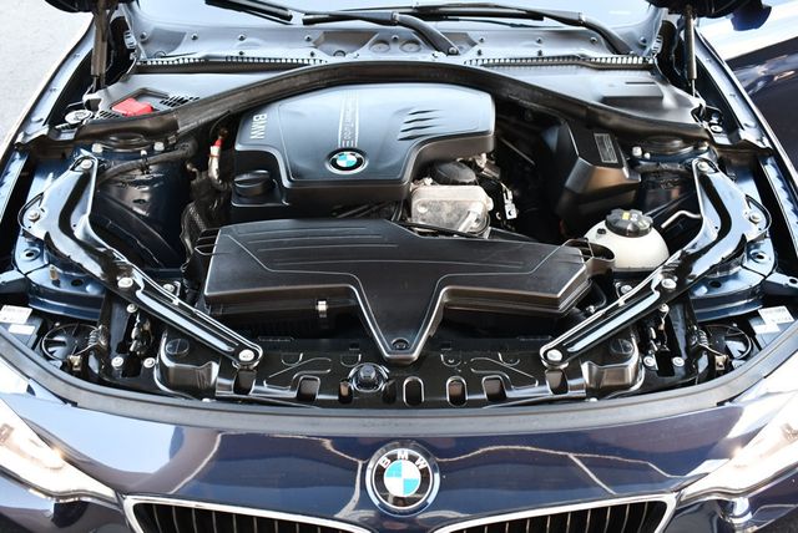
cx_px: 399
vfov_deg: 36.9
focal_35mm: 36
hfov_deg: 53.1
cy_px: 266
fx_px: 799
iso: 800
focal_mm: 18
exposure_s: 1/160
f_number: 3.5
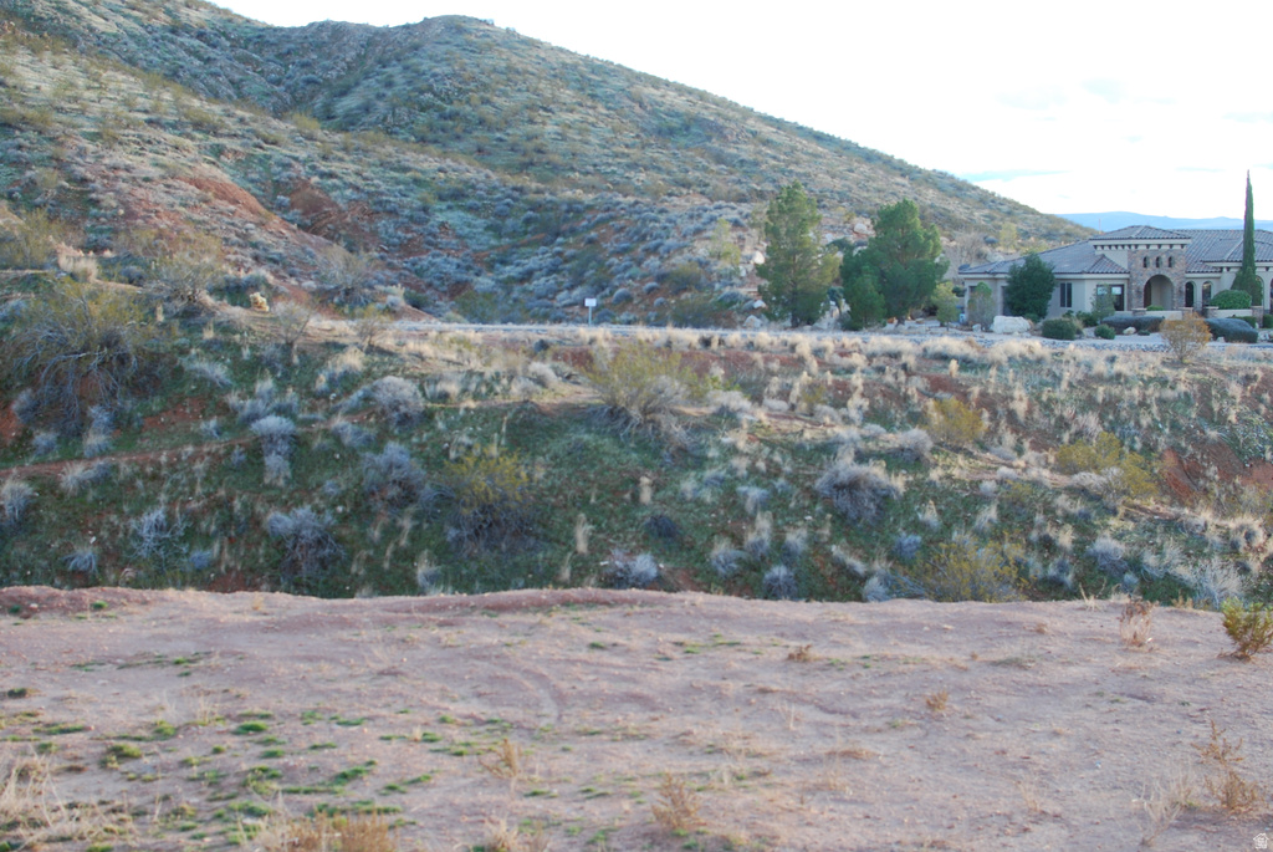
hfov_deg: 37.8
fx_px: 1858
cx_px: 636
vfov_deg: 25.8
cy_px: 426
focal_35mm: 52
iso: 200
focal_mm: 35
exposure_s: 1/80
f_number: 4.5
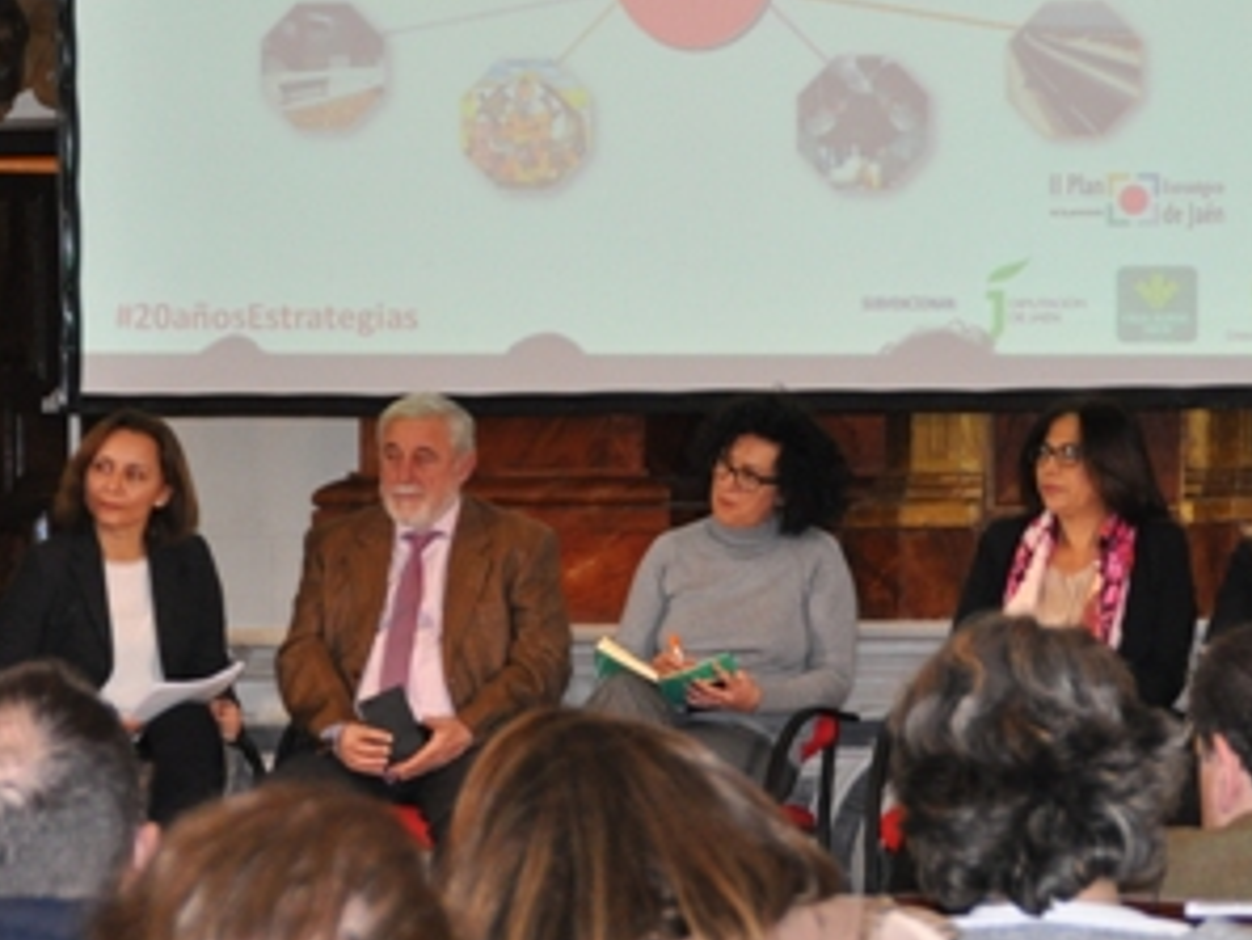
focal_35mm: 174
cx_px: 755
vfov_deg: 8.5
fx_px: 6296
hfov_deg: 11.4
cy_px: 394
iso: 800
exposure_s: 1/60
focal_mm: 56
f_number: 5
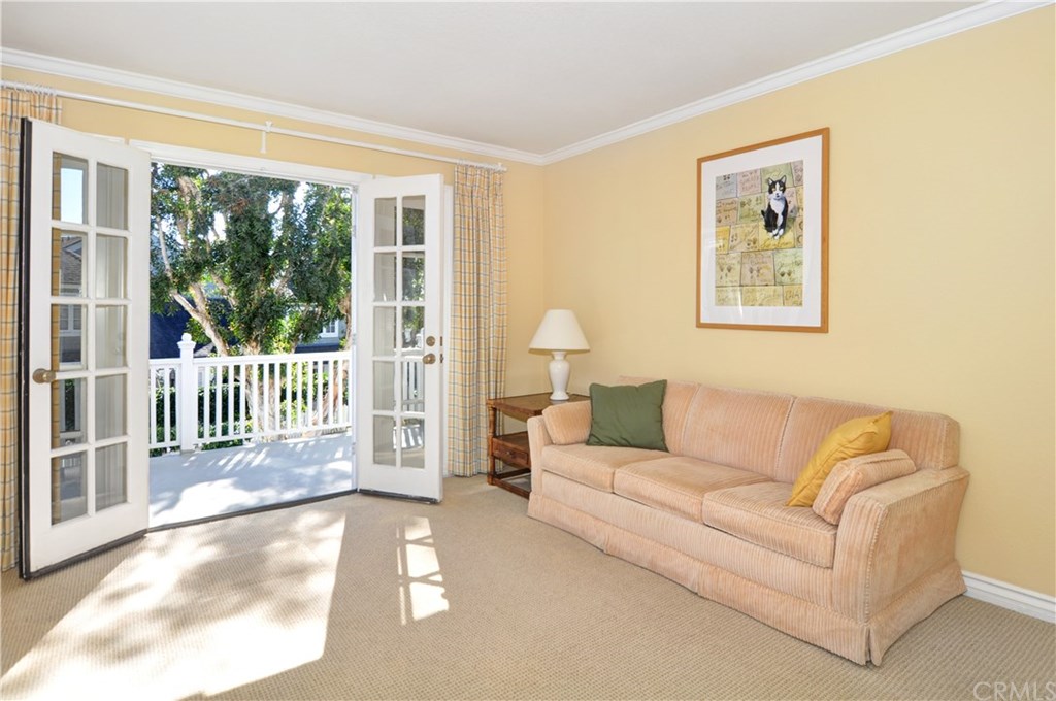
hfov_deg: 90.1
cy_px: 350
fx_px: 527
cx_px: 528
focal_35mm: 18
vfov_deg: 67.2
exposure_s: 1/100
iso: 400
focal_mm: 12
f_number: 7.1
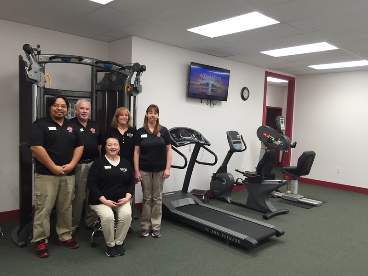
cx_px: 184
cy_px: 138
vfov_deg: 48.2
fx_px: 308
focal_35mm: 29
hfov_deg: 61.7
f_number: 2.2
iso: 40
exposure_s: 1/30
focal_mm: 4.15
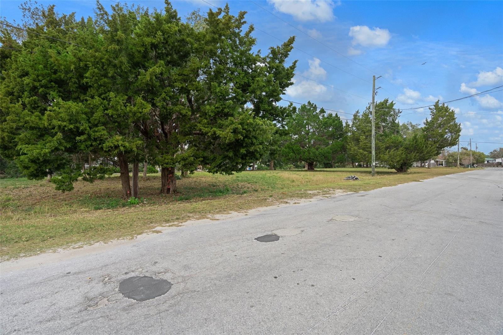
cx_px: 252
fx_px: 237
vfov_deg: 70.4
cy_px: 168
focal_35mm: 17
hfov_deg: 93.3
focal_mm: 17
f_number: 8
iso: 320
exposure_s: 1/50
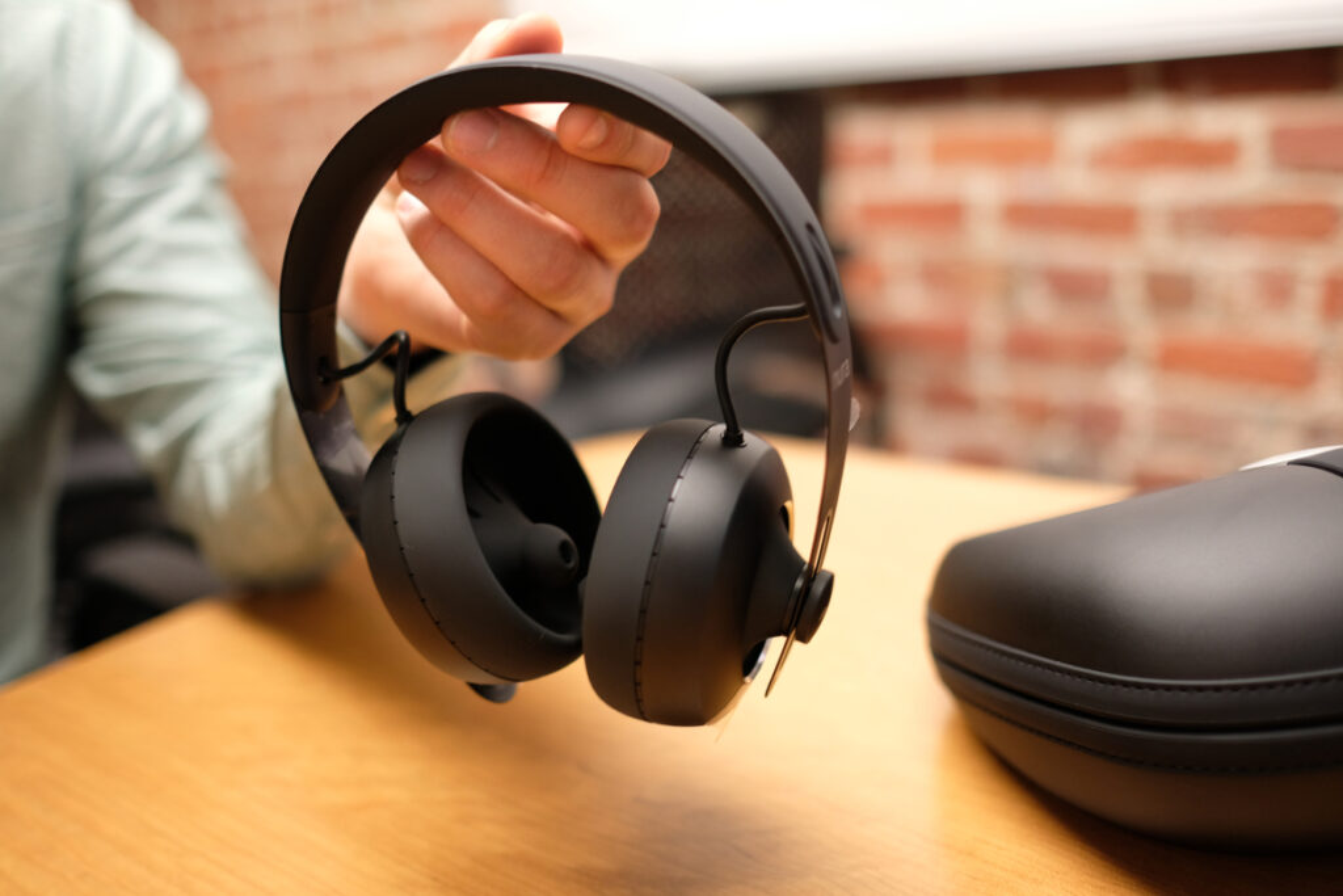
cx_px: 672
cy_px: 448
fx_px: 1306
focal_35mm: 35
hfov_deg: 54.4
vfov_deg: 37.9
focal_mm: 23
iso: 400
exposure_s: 1/42
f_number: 1.4
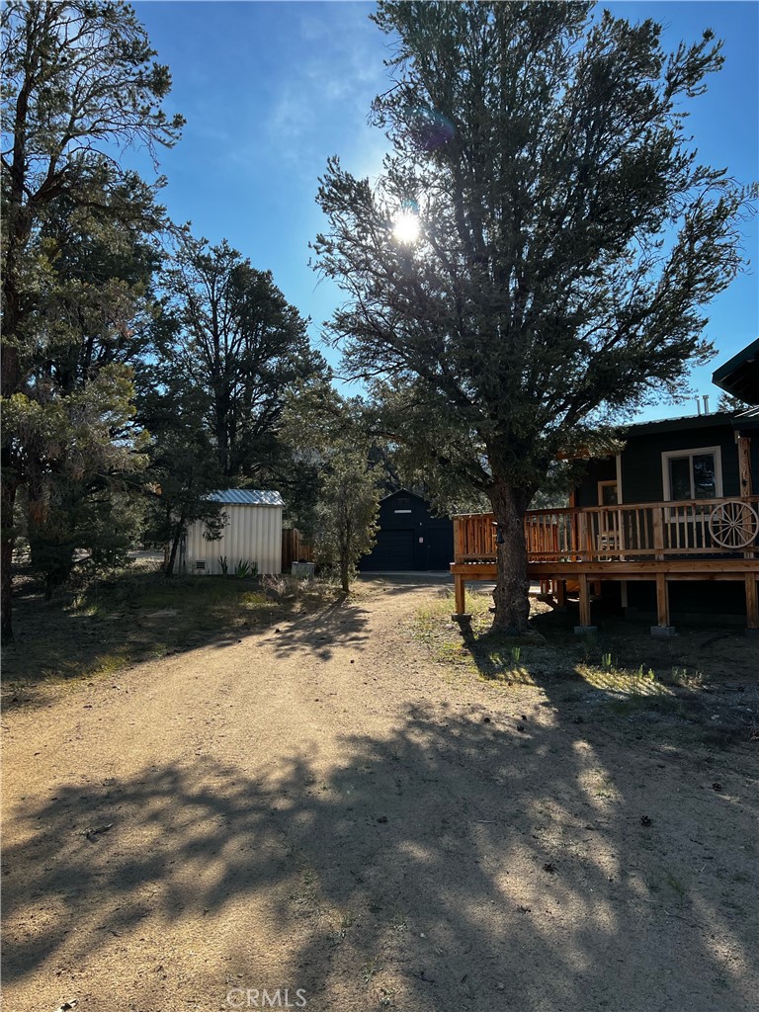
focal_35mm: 26
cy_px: 506
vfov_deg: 67.3
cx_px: 380
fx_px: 760
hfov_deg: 53.1
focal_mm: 5.7
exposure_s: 1/1901
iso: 50
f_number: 1.5
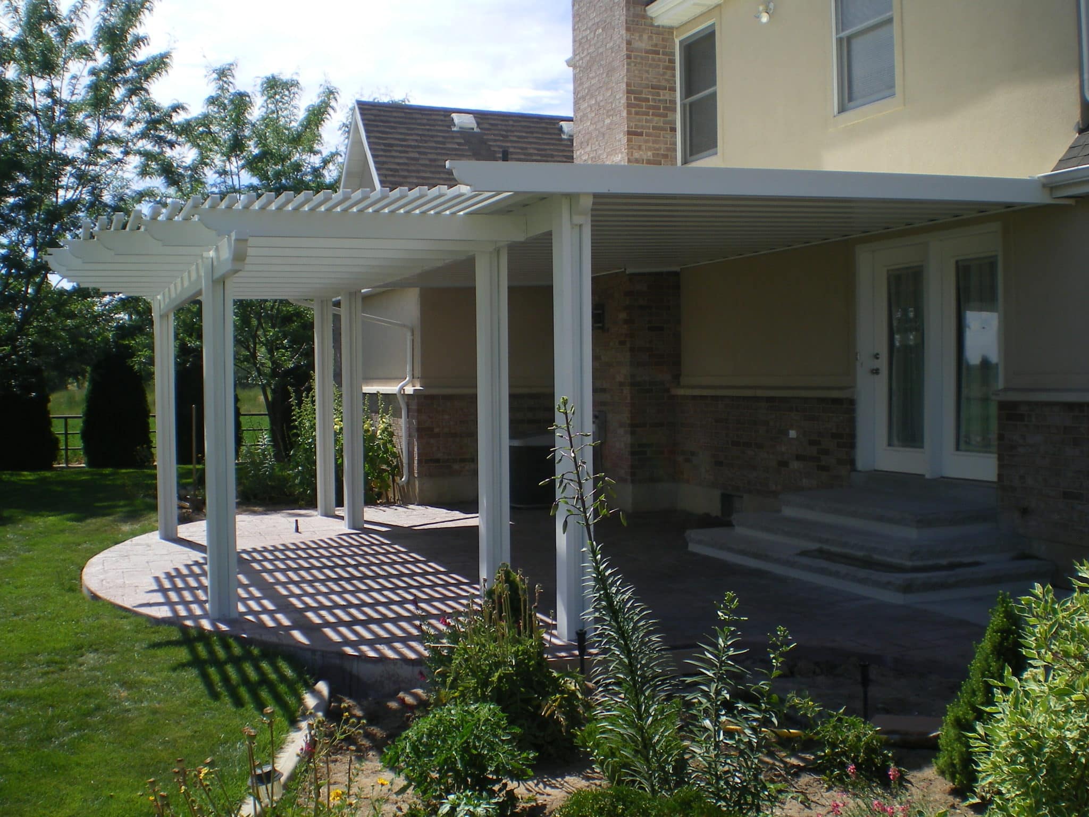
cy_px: 408
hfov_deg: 49.0
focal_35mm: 38
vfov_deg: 37.7
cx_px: 544
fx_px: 1195
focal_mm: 6.3
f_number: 4.6
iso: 64
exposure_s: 1/320
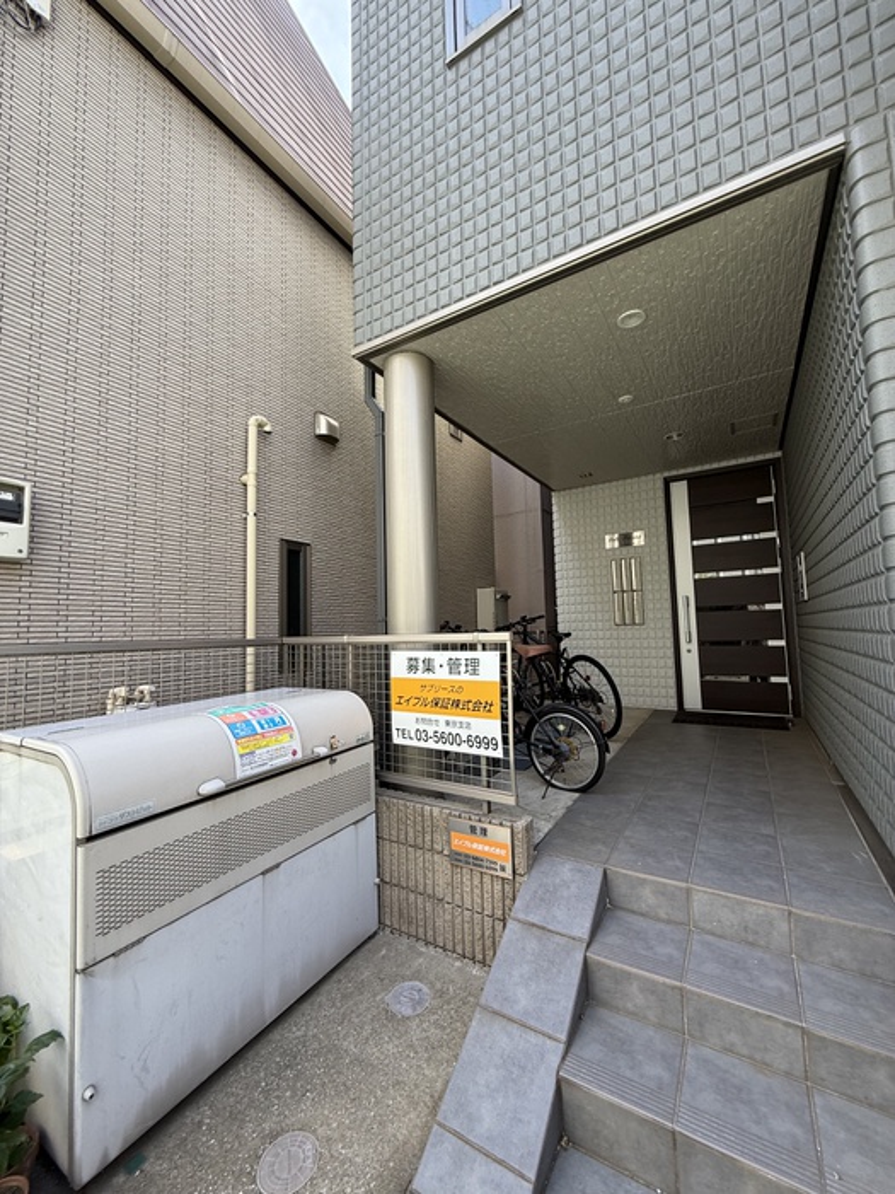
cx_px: 448
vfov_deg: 102.1
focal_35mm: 14
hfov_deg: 85.7
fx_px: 483
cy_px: 597
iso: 64
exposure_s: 1/256
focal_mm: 2.22
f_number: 2.2
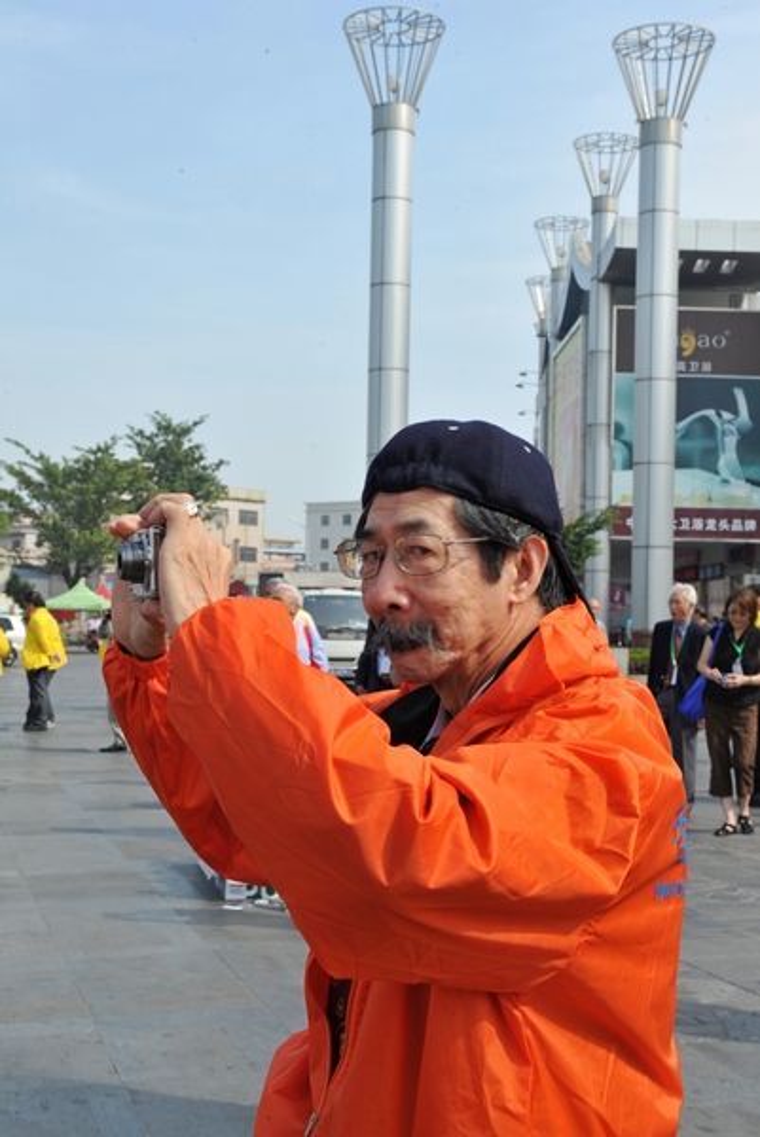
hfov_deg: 27.0
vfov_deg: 39.6
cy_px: 568
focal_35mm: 50
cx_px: 380
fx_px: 1580
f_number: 13
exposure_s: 1/80
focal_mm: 50
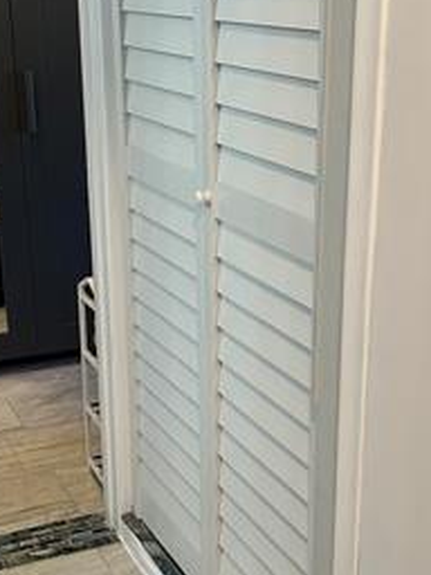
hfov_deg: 24.0
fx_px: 1013
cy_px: 335
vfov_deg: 31.6
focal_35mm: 61
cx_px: 220
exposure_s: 1/60
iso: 160
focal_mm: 5.7
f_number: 1.5
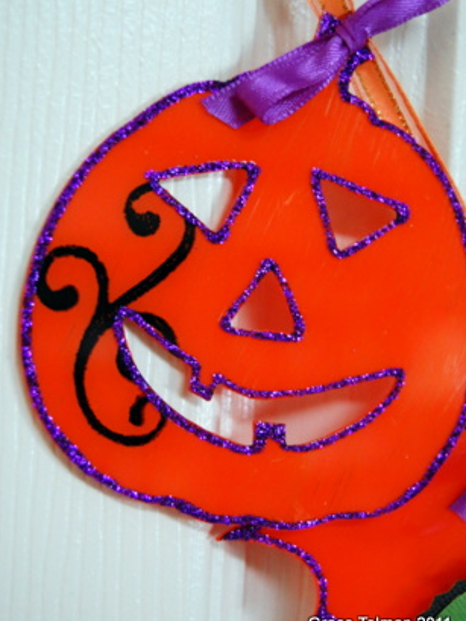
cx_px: 235
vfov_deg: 27.4
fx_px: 1274
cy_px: 288
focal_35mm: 71
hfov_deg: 20.7
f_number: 5.6
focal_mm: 42
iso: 1600
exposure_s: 1/25
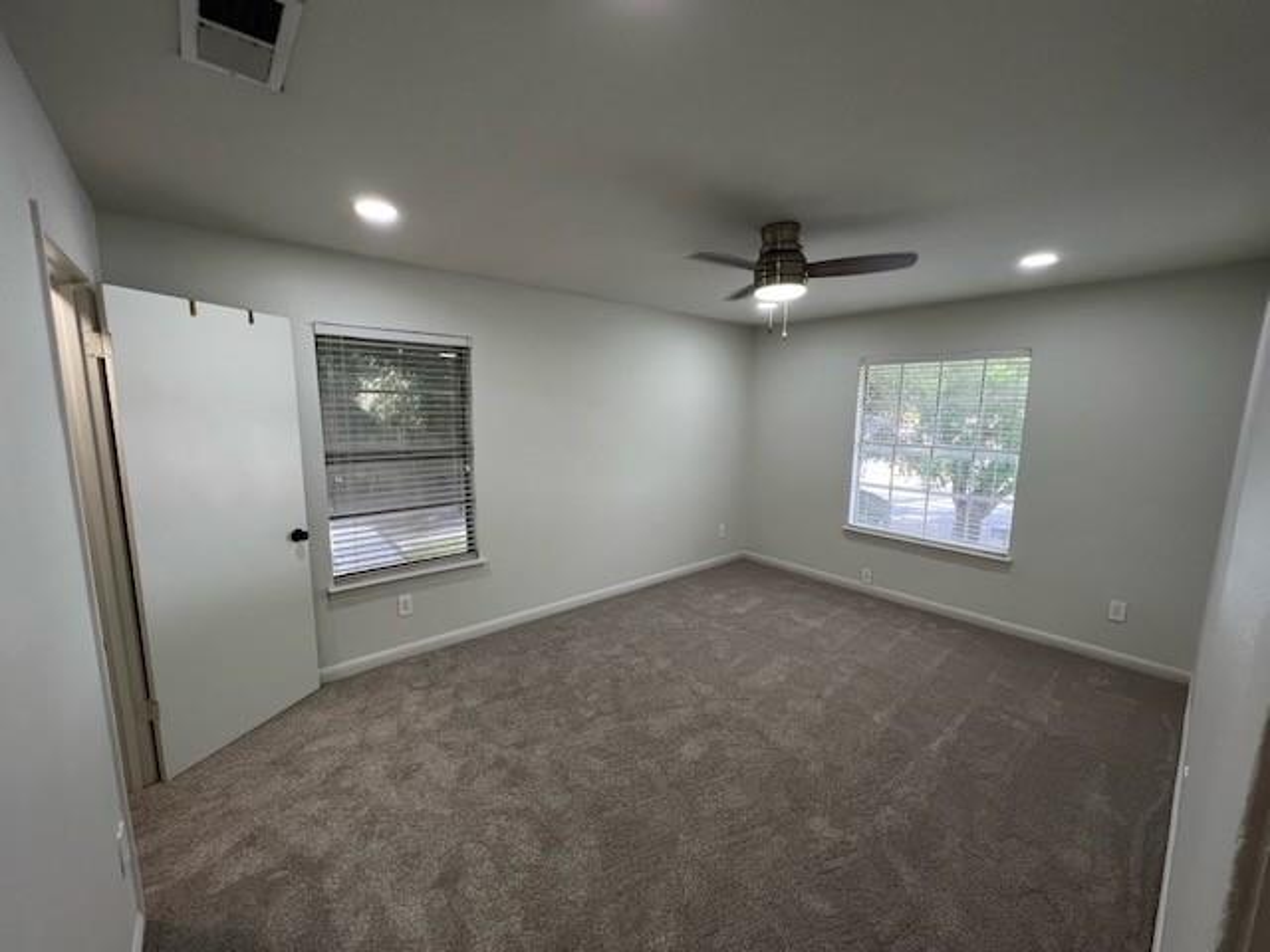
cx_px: 635
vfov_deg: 89.9
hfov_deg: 106.2
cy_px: 476
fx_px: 477
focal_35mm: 13
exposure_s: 1/120
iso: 125
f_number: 1.8
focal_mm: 1.57
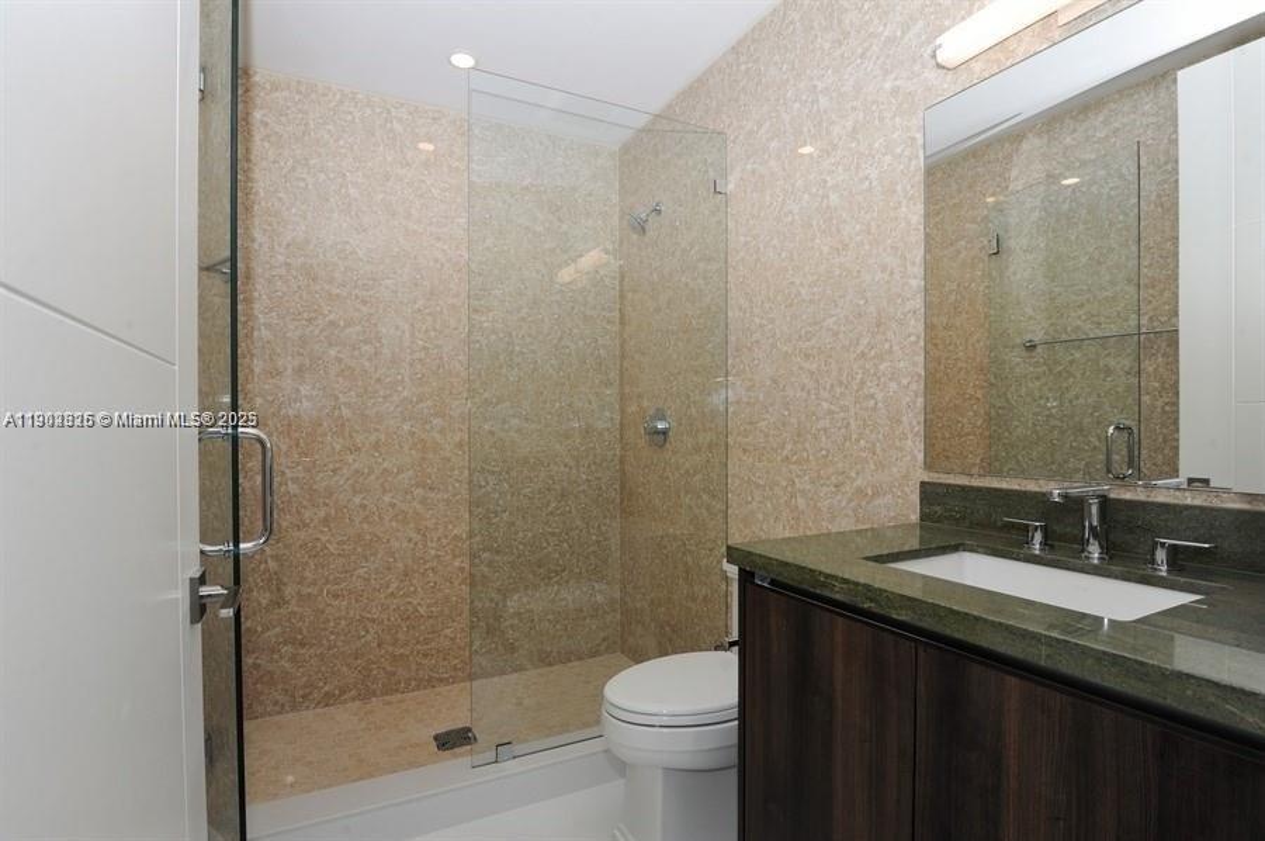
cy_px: 420
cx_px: 632
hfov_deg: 93.3
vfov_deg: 70.3
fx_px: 597
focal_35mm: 17
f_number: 8
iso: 200
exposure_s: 1/100
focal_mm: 17
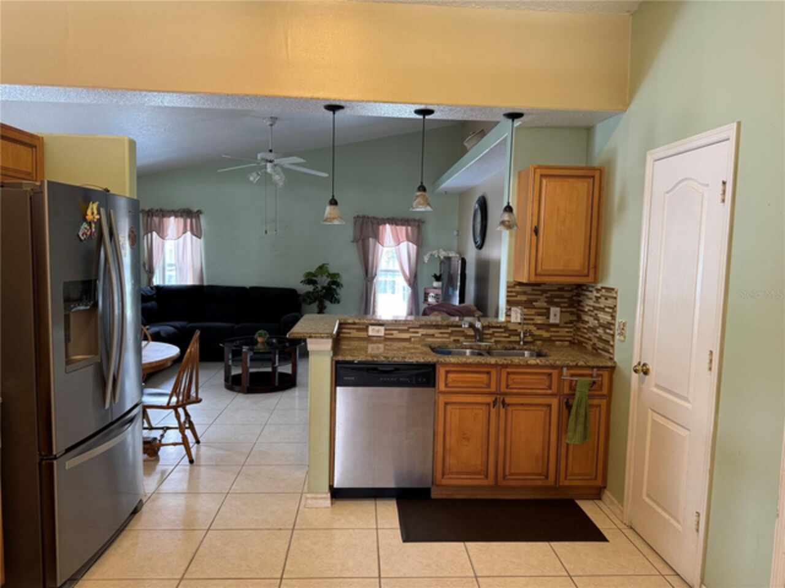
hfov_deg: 71.6
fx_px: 544
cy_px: 294
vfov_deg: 56.8
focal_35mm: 24
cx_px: 392
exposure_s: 1/69
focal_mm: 6.76
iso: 200
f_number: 1.78
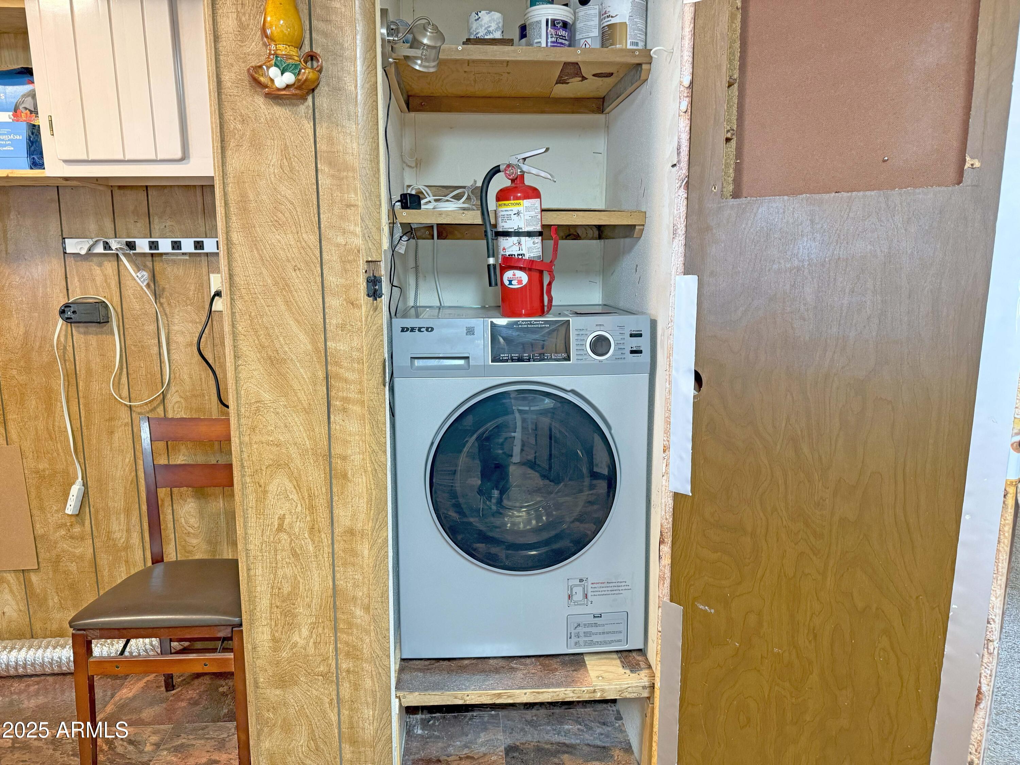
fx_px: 707
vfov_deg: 56.8
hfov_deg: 71.6
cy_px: 382
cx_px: 510
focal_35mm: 24
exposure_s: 1/60
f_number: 1.78
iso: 400
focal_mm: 6.76
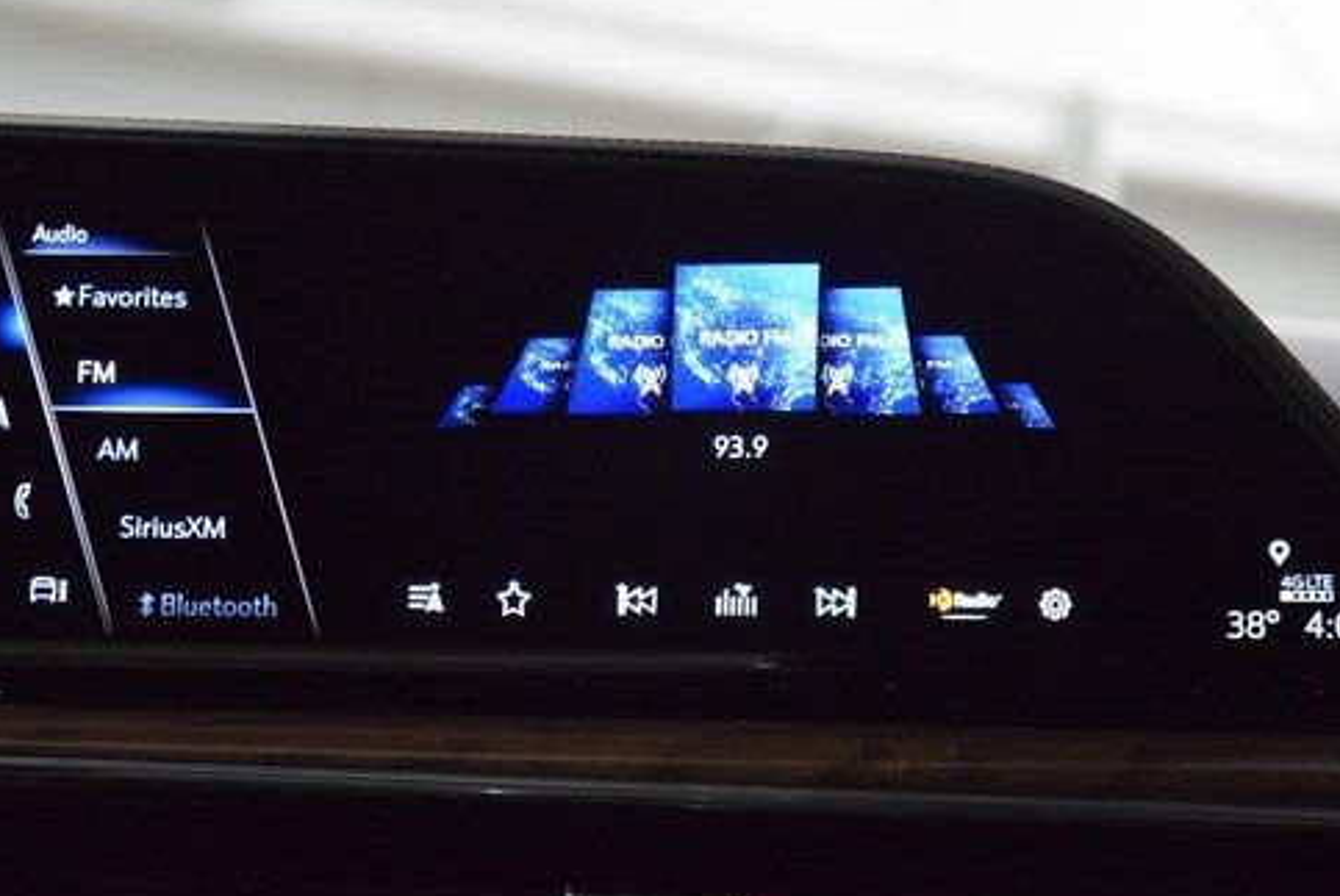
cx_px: 658
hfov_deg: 14.7
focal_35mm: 139
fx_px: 5178
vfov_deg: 9.9
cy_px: 420
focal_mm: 70
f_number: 4.5
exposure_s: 1/125
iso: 6400
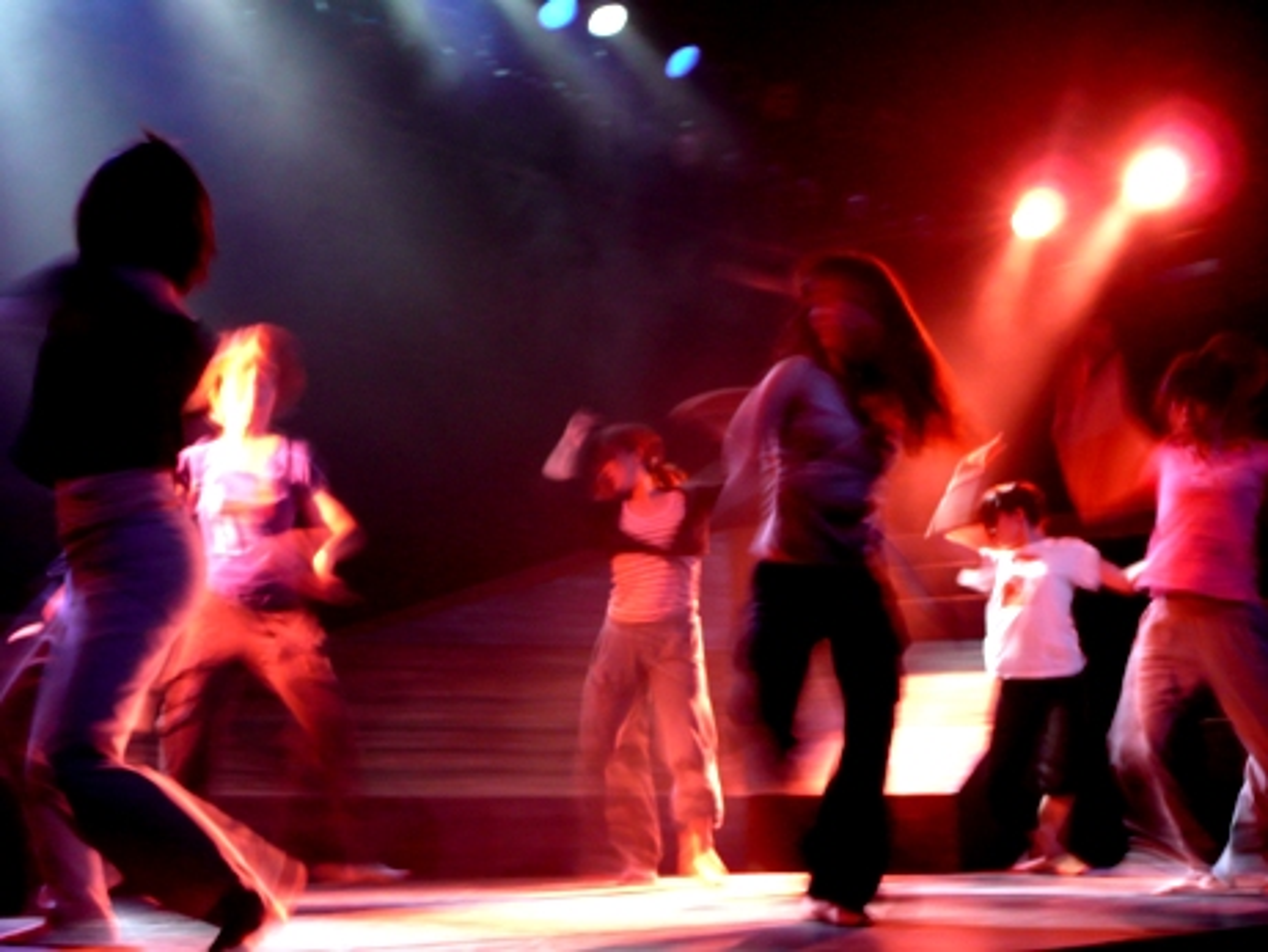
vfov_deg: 29.1
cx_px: 634
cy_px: 476
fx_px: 1832
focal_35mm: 50
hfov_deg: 38.2
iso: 200
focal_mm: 8.2
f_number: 4.2
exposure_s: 1/8
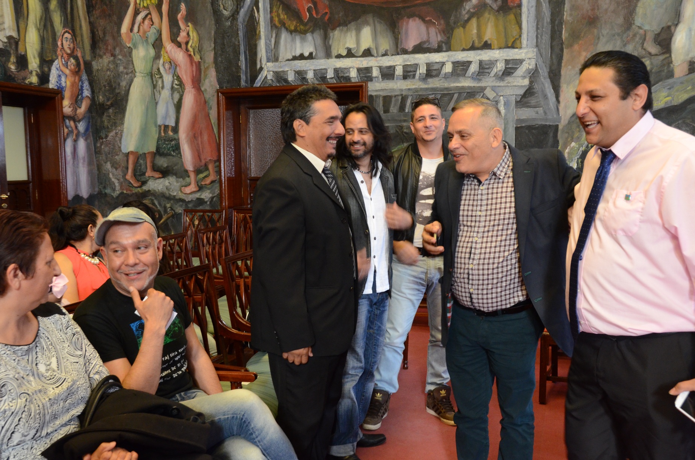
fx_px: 694
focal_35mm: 36
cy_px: 230
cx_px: 348
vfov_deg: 36.7
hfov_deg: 53.2
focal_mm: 24
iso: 2000
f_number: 6.3
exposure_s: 1/30
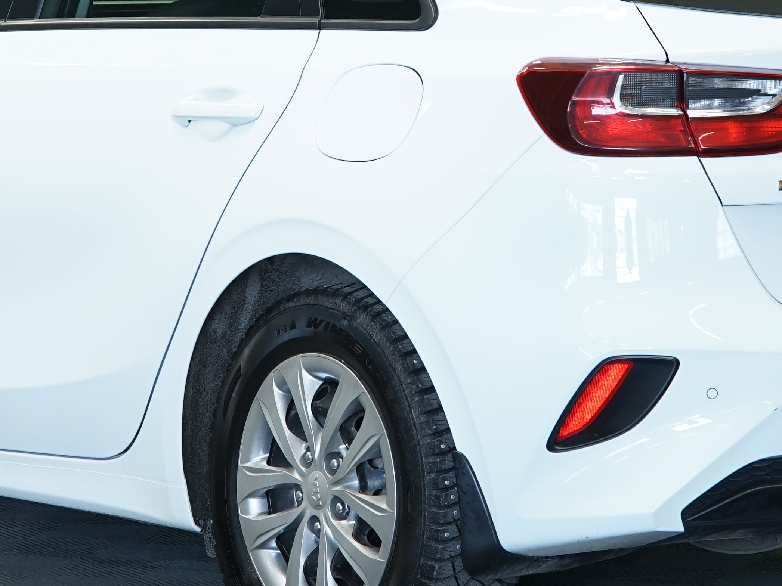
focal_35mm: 204
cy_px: 73
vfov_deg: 7.3
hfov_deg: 9.7
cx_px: 409
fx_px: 4608
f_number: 6.3
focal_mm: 74
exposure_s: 1/15
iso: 500
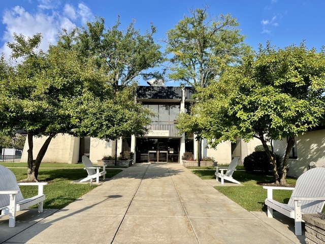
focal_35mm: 26
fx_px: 244
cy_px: 122
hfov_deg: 67.3
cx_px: 162
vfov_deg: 53.1
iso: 32
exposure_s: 1/2488
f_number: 1.6
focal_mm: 5.1
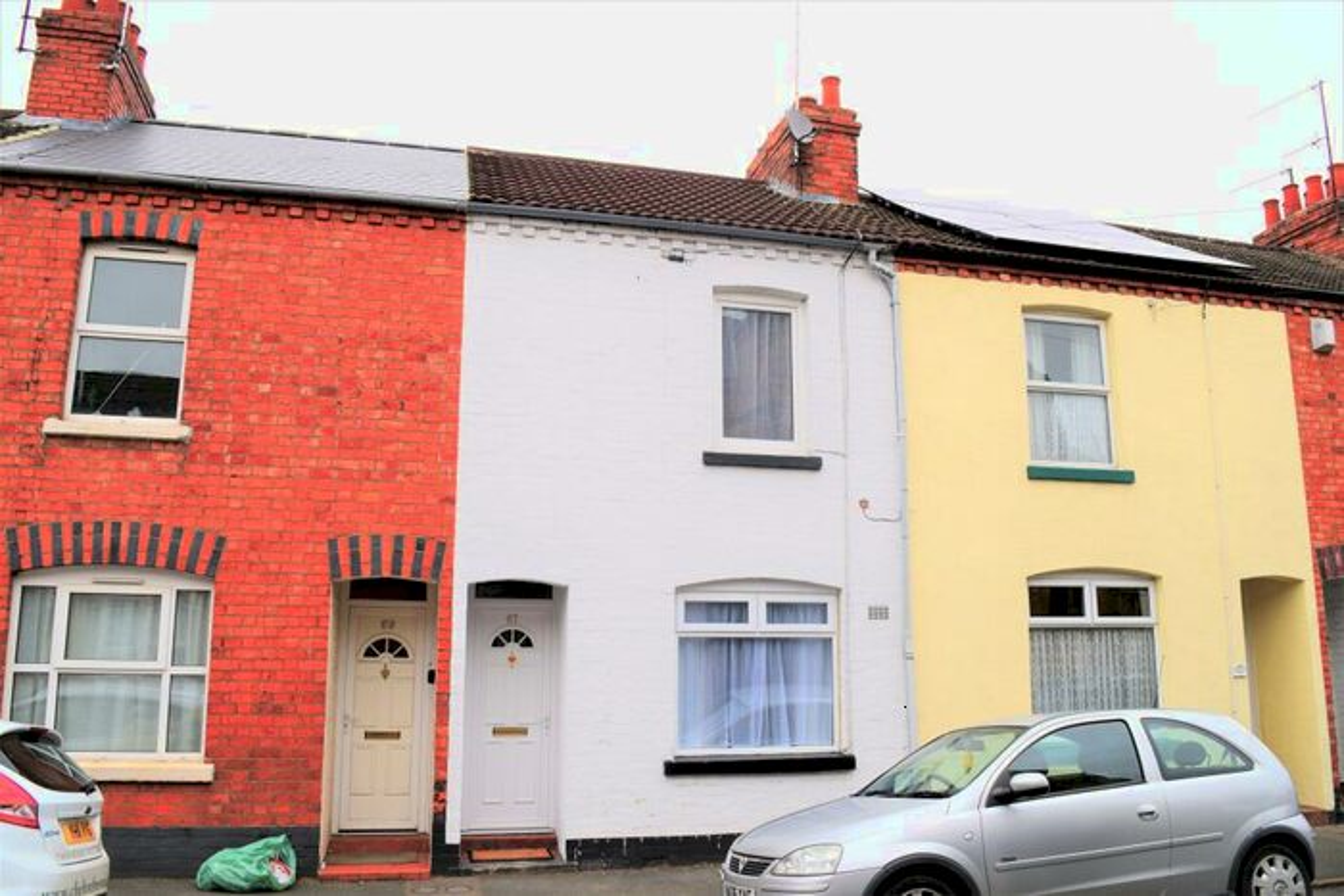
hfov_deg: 67.4
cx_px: 672
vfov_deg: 47.9
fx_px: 1008
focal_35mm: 27
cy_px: 448
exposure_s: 1/250
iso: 400
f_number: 8
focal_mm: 18
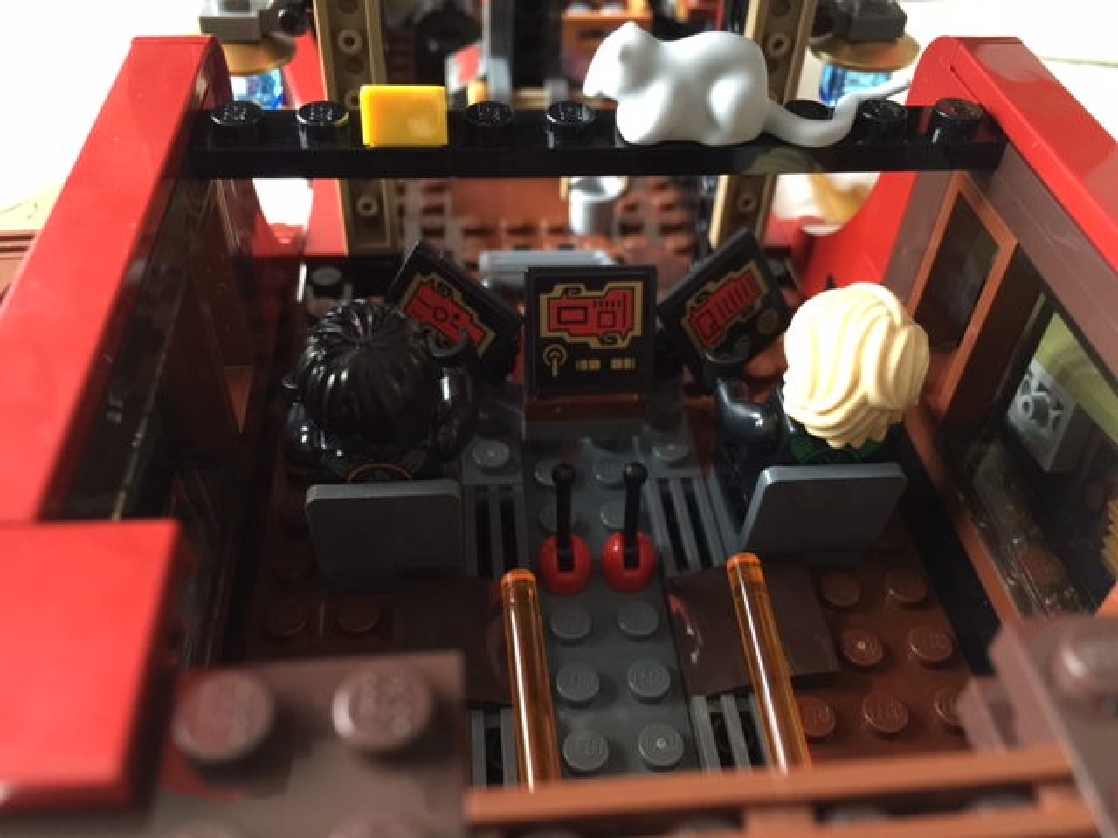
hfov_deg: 61.7
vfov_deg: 48.2
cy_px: 419
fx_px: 937
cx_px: 559
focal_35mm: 29
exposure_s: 1/15
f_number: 2.2
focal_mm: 4.15
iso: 125
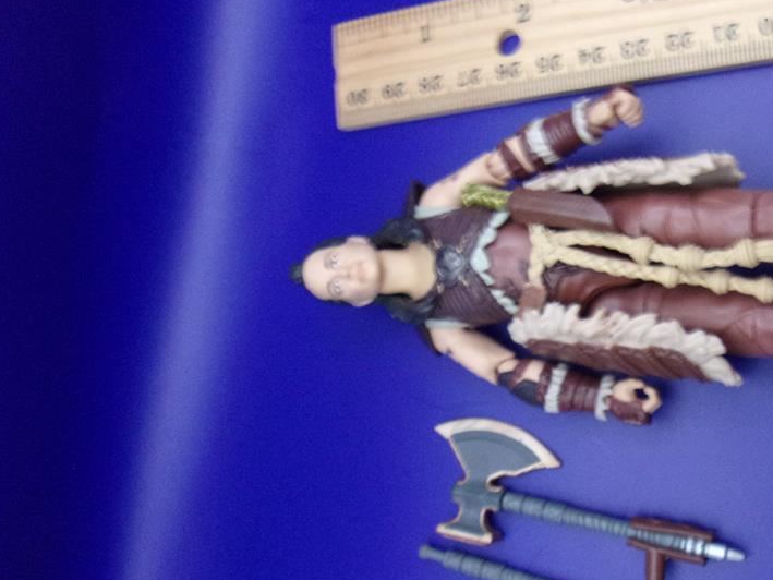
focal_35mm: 39
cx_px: 549
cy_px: 324
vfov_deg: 36.8
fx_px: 871
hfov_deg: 46.6
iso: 483
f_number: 3
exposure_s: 1/17
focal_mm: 4.9
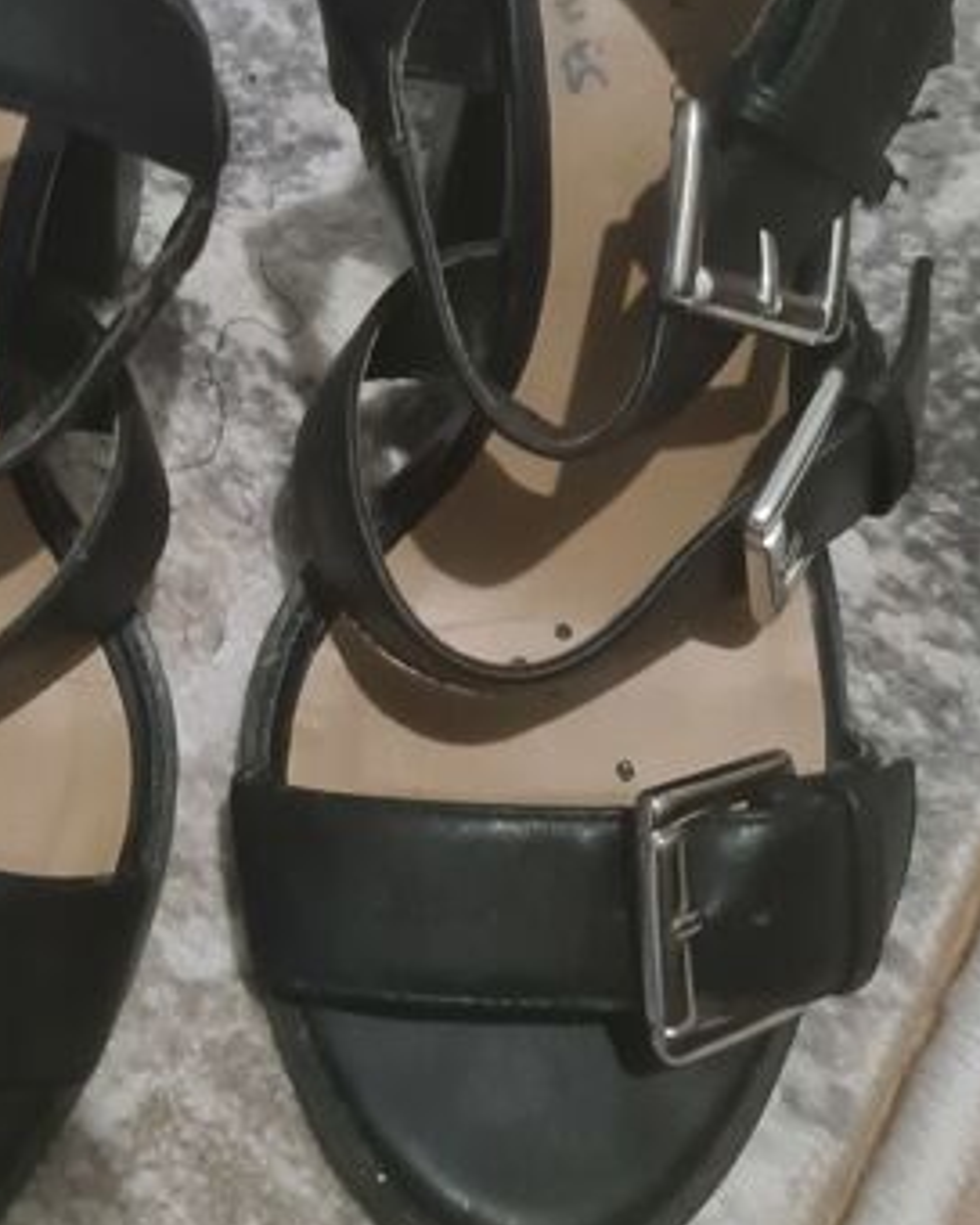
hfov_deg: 32.0
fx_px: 1668
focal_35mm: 46
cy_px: 324
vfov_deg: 39.4
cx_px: 209
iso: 3200
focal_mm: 7
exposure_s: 1/50
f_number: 1.8
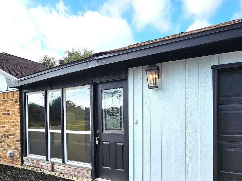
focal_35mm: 18
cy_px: 115
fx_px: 126
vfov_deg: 70.2
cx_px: 97
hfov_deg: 86.7
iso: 50
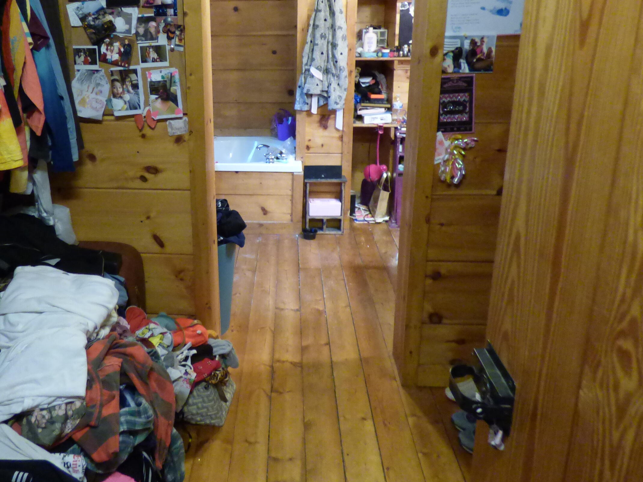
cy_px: 158
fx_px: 520
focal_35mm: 28
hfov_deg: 62.5
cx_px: 239
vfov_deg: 48.8
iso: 800
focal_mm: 3.58
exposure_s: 1/20
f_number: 2.8
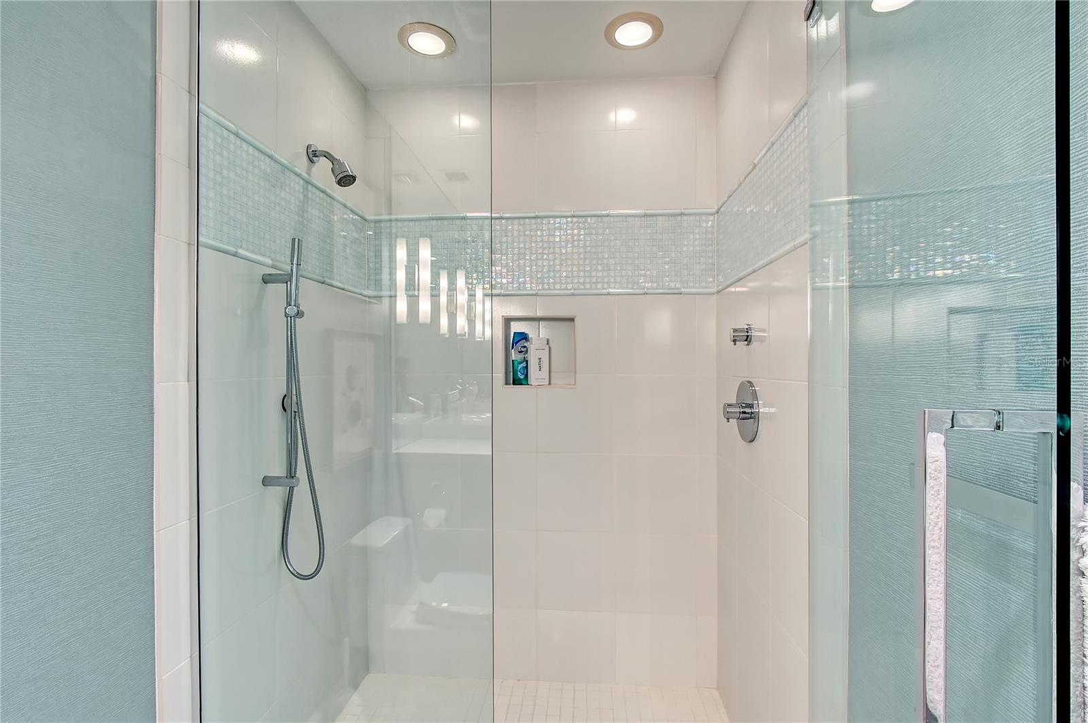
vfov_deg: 77.2
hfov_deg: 100.5
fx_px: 453
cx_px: 544
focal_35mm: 15
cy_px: 362
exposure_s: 1/60
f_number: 10
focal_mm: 10
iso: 800
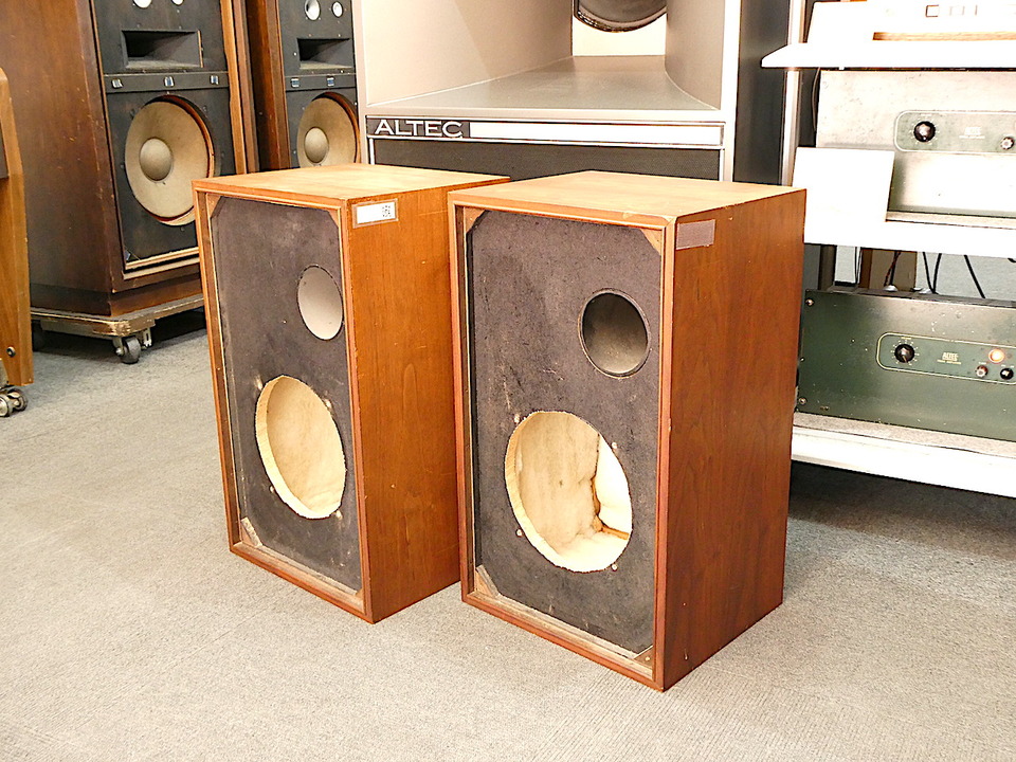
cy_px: 381
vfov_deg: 40.7
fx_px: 1027
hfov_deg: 52.6
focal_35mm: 35
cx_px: 508
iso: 400
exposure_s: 1/5
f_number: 5
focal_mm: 6.3
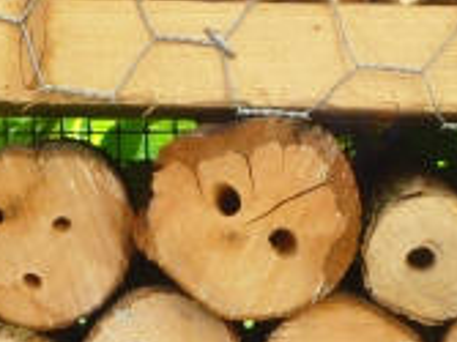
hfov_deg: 14.6
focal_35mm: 135
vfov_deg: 10.9
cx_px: 181
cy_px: 315
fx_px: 1781
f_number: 3.3
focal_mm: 5.3
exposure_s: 1/100
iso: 80
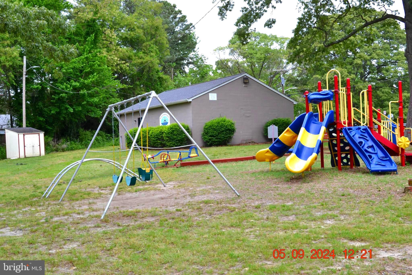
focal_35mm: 45
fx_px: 515
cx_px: 206
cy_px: 138
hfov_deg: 43.6
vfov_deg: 29.9
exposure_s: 1/160
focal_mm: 30
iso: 400
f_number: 10
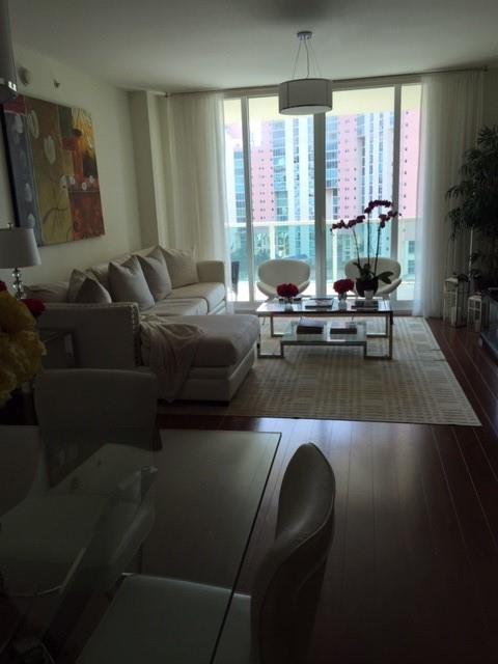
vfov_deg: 61.7
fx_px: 556
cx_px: 249
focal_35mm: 29
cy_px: 332
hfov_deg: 48.2
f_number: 2.2
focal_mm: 4.15
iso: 32
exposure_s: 1/260
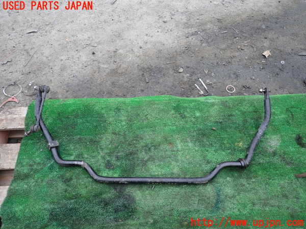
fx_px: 221
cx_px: 153
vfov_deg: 54.9
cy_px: 114
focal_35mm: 25
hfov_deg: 69.4
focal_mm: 4.5
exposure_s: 1/60
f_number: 2
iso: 100
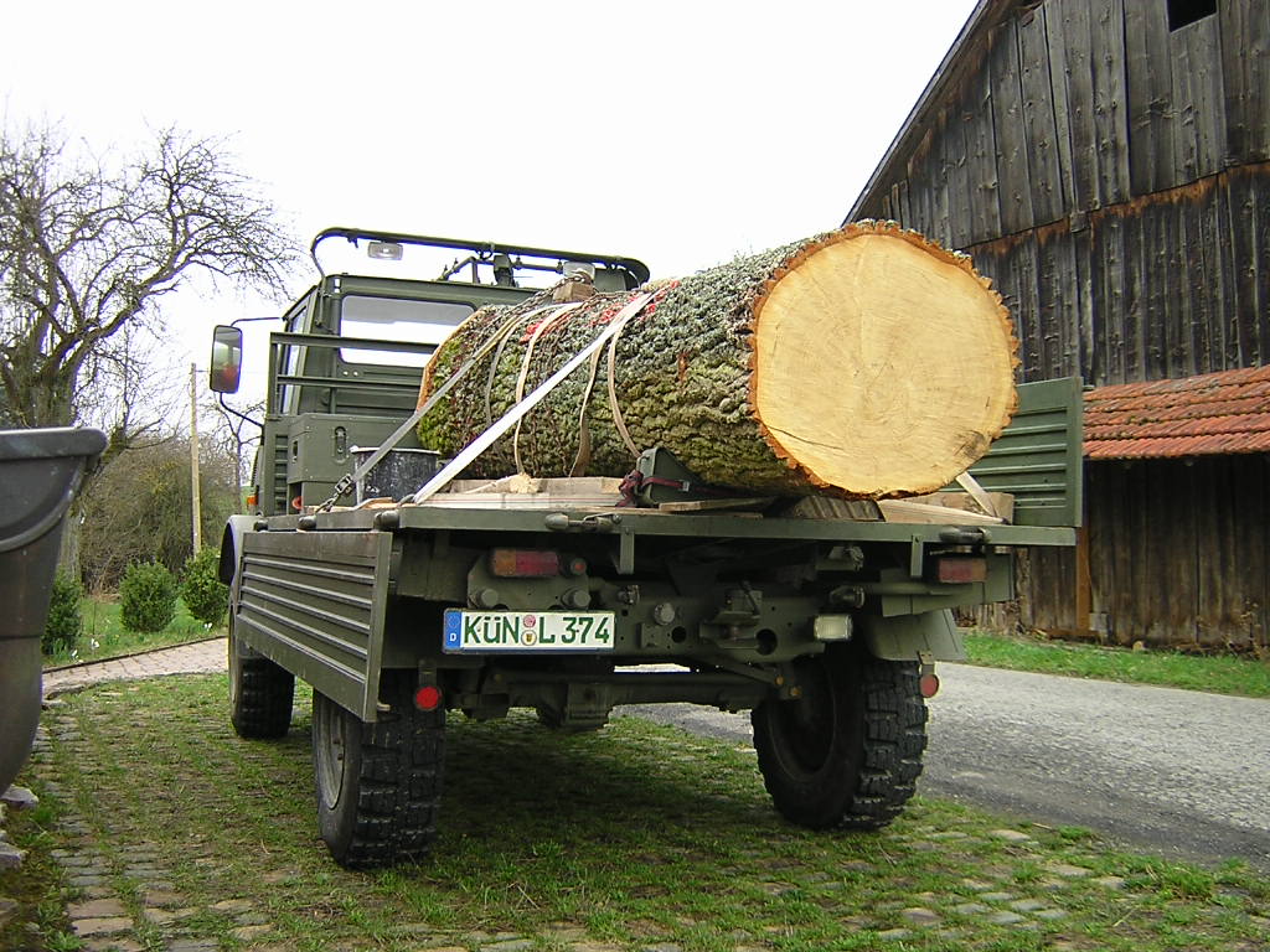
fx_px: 1321
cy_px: 476
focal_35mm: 36
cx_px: 635
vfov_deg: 39.7
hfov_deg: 51.4
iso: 100
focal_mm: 4.7
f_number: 2.6
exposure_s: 1/130
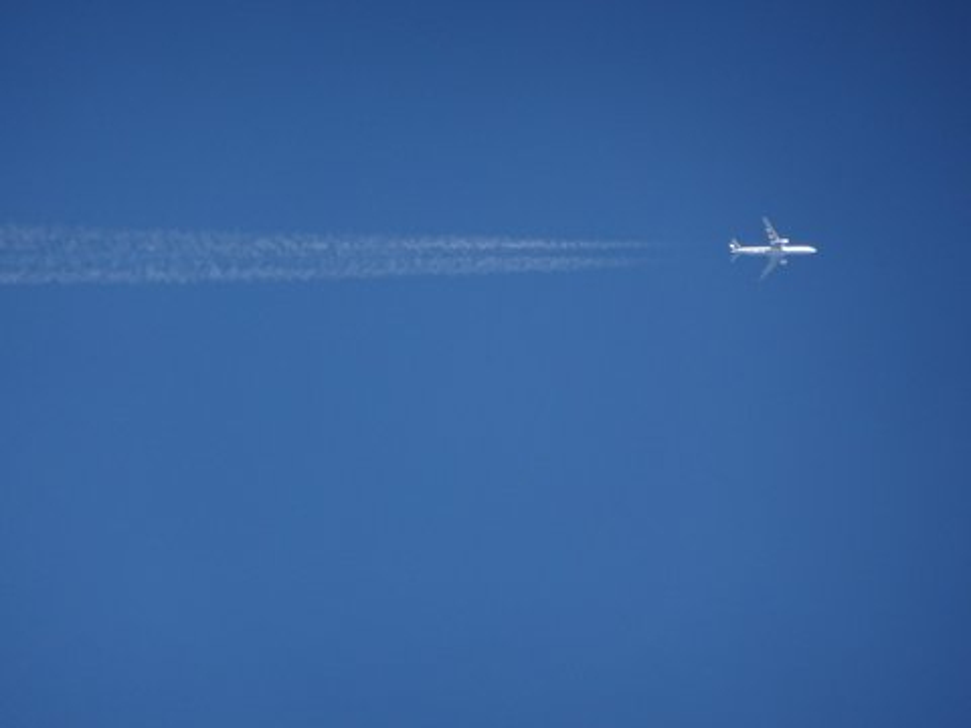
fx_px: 14811
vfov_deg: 2.8
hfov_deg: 3.8
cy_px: 364
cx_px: 486
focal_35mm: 528
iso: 125
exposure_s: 1/250
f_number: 6.3
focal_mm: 90.16
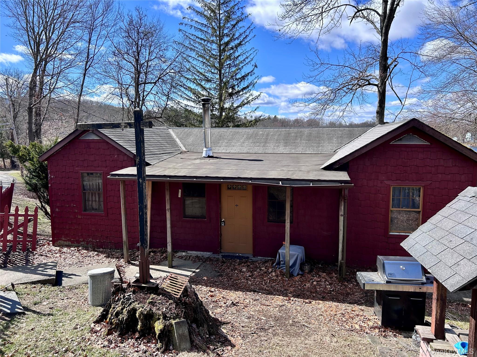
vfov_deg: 53.1
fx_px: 358
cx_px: 238
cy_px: 178
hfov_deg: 67.3
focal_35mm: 26
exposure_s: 1/2571
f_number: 1.5
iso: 50
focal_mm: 5.7
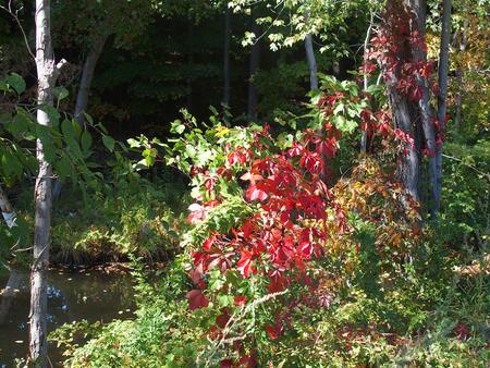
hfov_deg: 28.5
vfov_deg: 21.6
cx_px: 245
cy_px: 184
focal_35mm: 68
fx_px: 963
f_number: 3.5
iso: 100
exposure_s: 1/200
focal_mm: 14.5
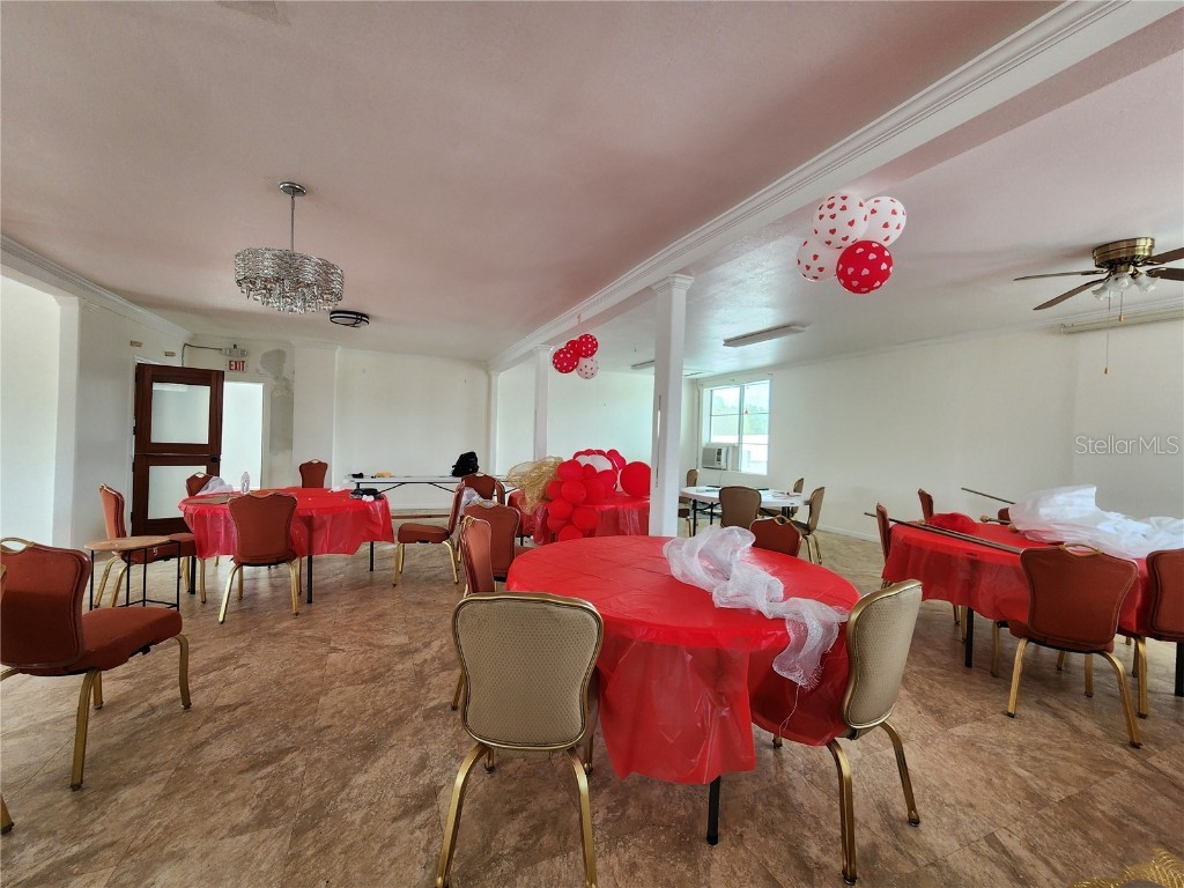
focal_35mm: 13
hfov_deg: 106.2
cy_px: 444
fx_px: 445
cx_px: 592
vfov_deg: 89.9
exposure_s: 1/60
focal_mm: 2.2
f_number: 2.2
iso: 160
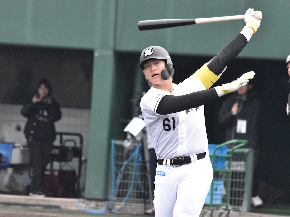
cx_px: 141
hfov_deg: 4.1
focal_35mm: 489
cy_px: 109
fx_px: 4098
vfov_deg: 3.0
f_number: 10
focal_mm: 300
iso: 10000
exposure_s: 1/4000
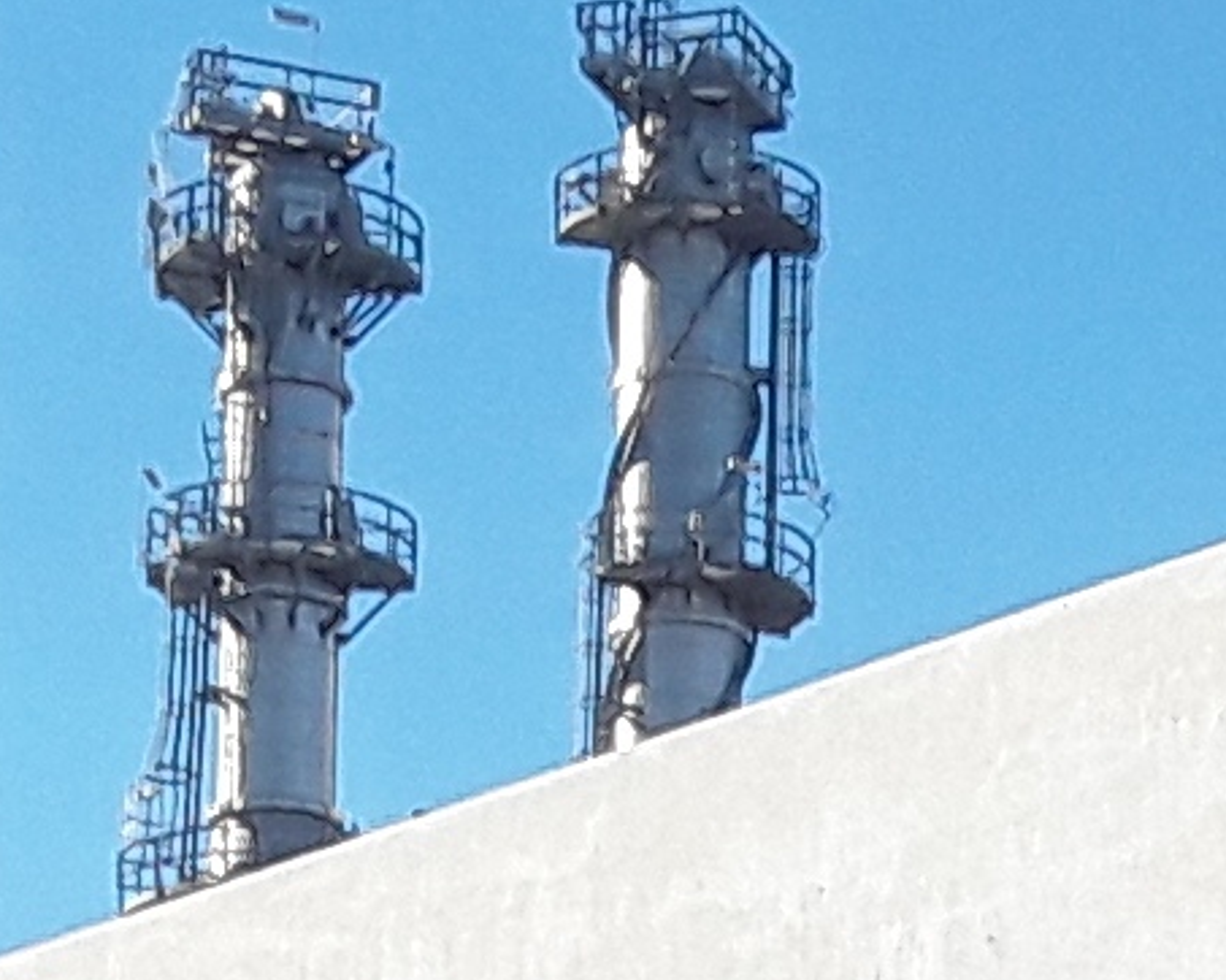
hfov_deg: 9.8
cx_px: 890
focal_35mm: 197
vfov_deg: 7.0
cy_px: 2948
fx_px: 7145
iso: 40
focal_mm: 2.91
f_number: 1.9
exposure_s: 1/1292
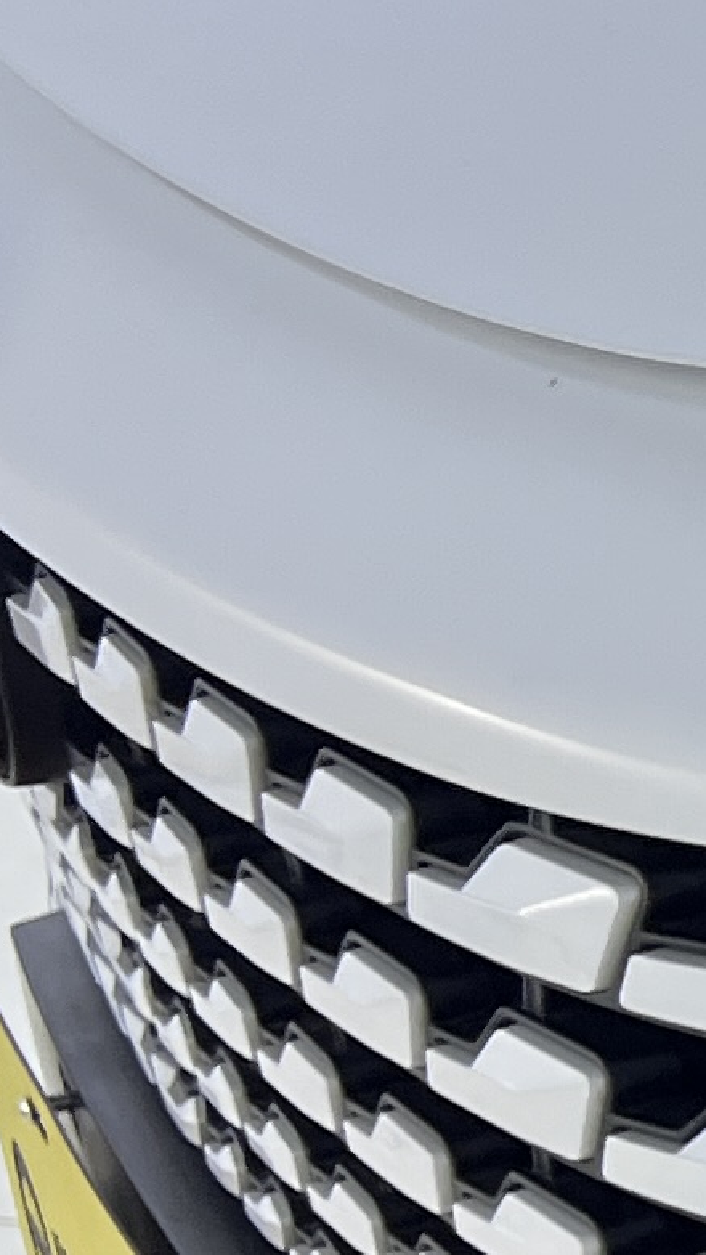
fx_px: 4858
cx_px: 2864
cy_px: 1038
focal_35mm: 146
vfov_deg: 14.6
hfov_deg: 6.6
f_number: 1.5
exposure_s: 1/135
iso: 32
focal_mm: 5.7
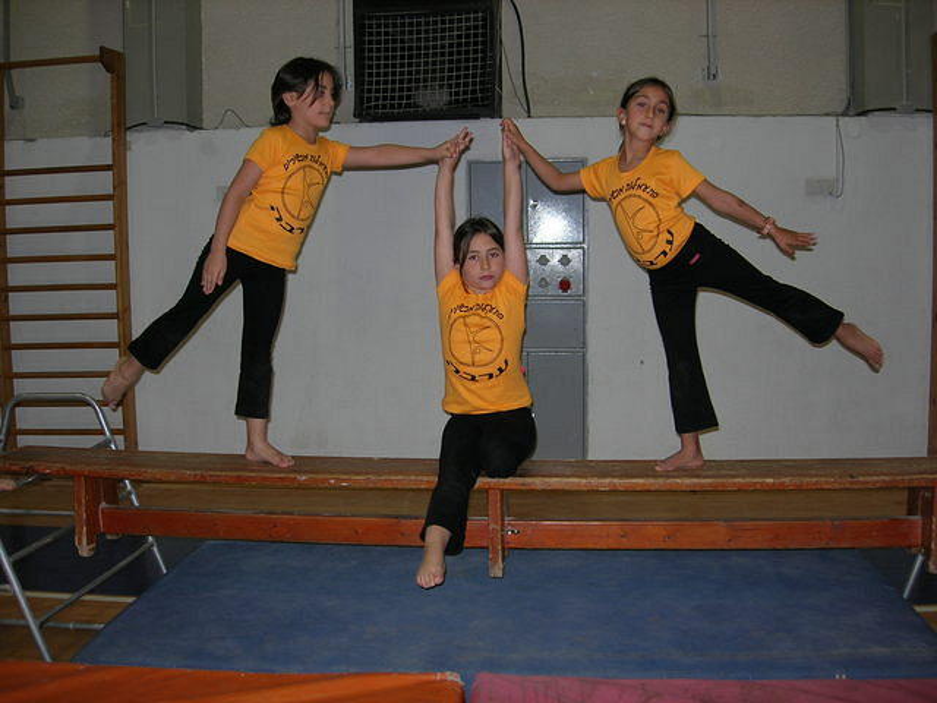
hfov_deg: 49.0
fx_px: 1029
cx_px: 468
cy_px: 352
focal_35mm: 38
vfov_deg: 37.7
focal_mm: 7.8
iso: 64
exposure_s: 1/60.1
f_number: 2.8
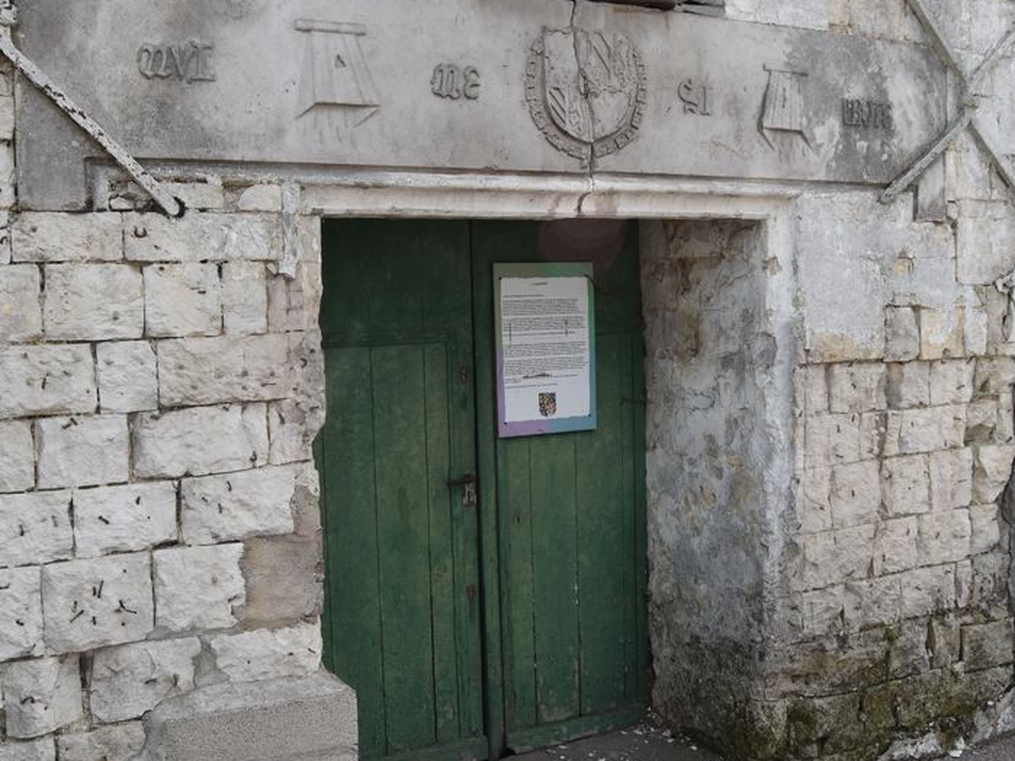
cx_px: 530
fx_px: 1143
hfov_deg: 47.9
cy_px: 370
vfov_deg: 36.8
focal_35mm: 39
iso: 220
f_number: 8
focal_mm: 18
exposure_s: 1/250
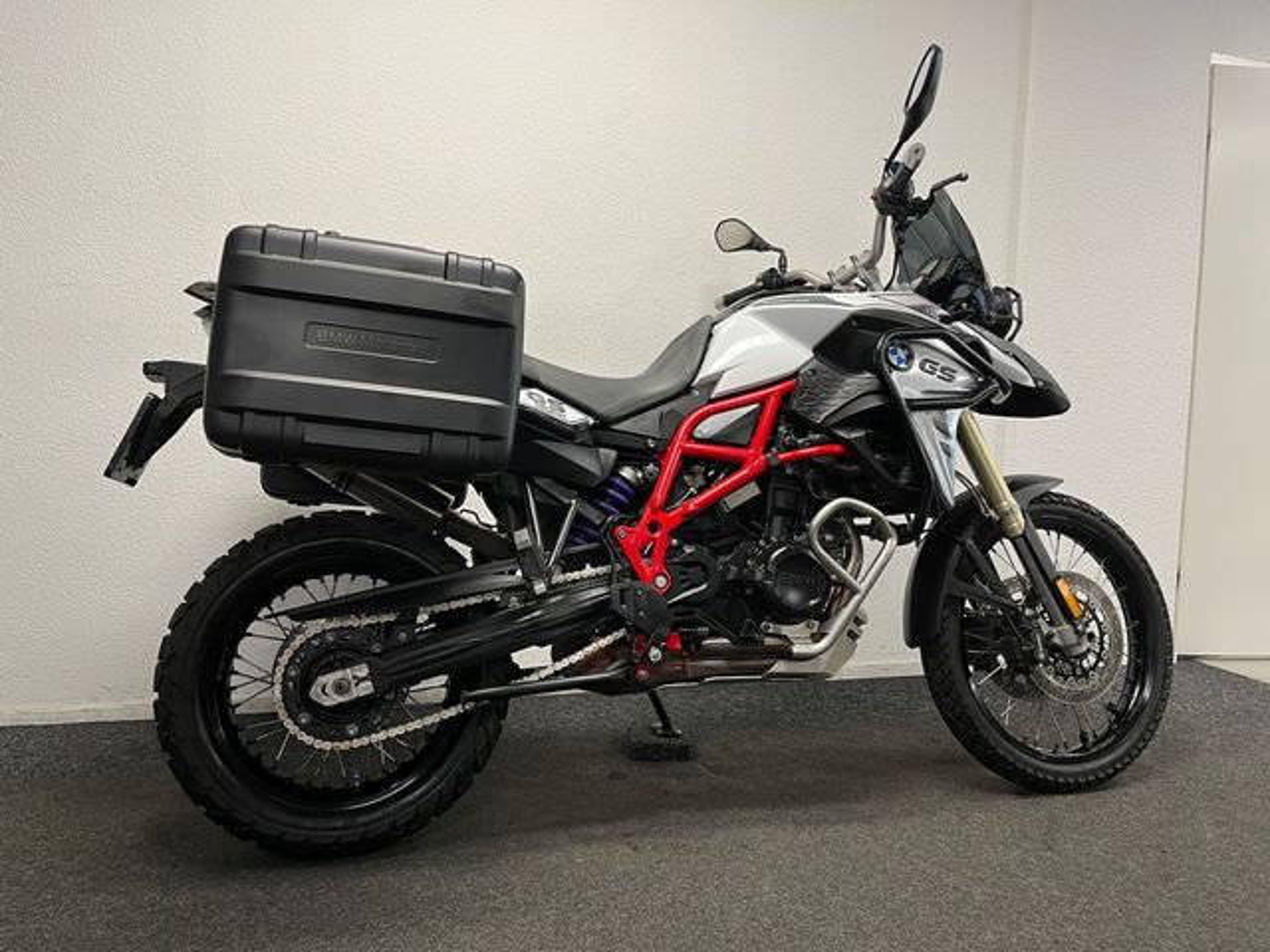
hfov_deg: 67.3
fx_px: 954
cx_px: 635
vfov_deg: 53.1
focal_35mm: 26
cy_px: 476
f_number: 1.6
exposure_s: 1/50
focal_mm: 5.1
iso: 80
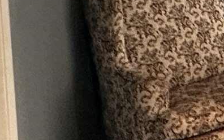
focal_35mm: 115
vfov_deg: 10.9
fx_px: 702
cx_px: 627
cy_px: -81
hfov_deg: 11.9
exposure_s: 1/60
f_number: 2.2
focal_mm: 2.22
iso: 640
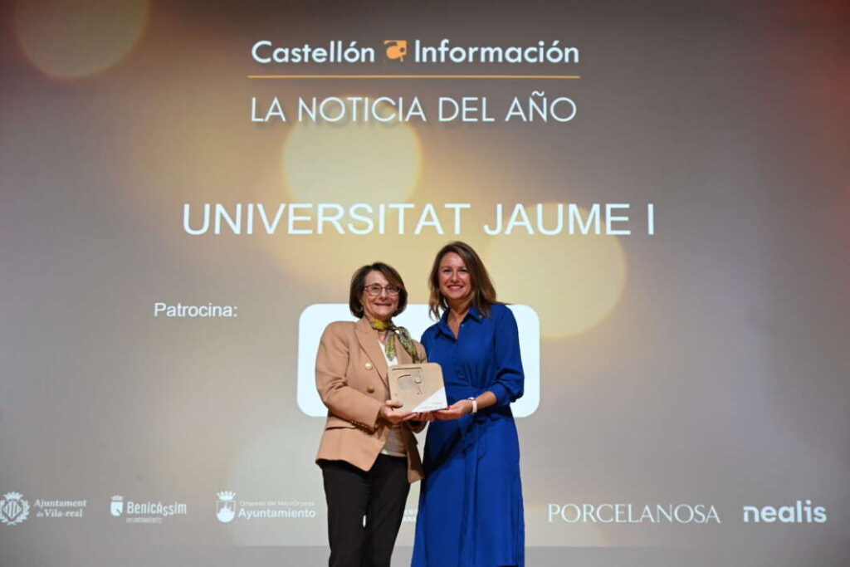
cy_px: 284
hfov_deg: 33.4
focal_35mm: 60
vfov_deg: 22.6
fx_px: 1417
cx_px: 425
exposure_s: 1/320
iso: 3200
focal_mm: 60
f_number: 4
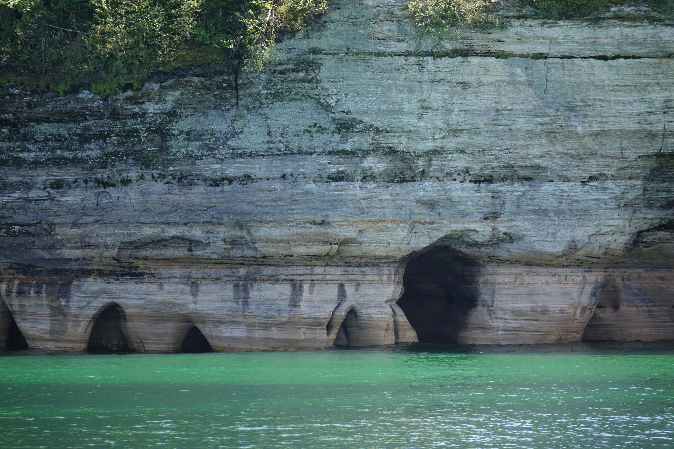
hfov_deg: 10.3
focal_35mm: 200
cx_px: 337
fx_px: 3744
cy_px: 224
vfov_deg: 6.9
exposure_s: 1/200
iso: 125
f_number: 4
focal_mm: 73.3
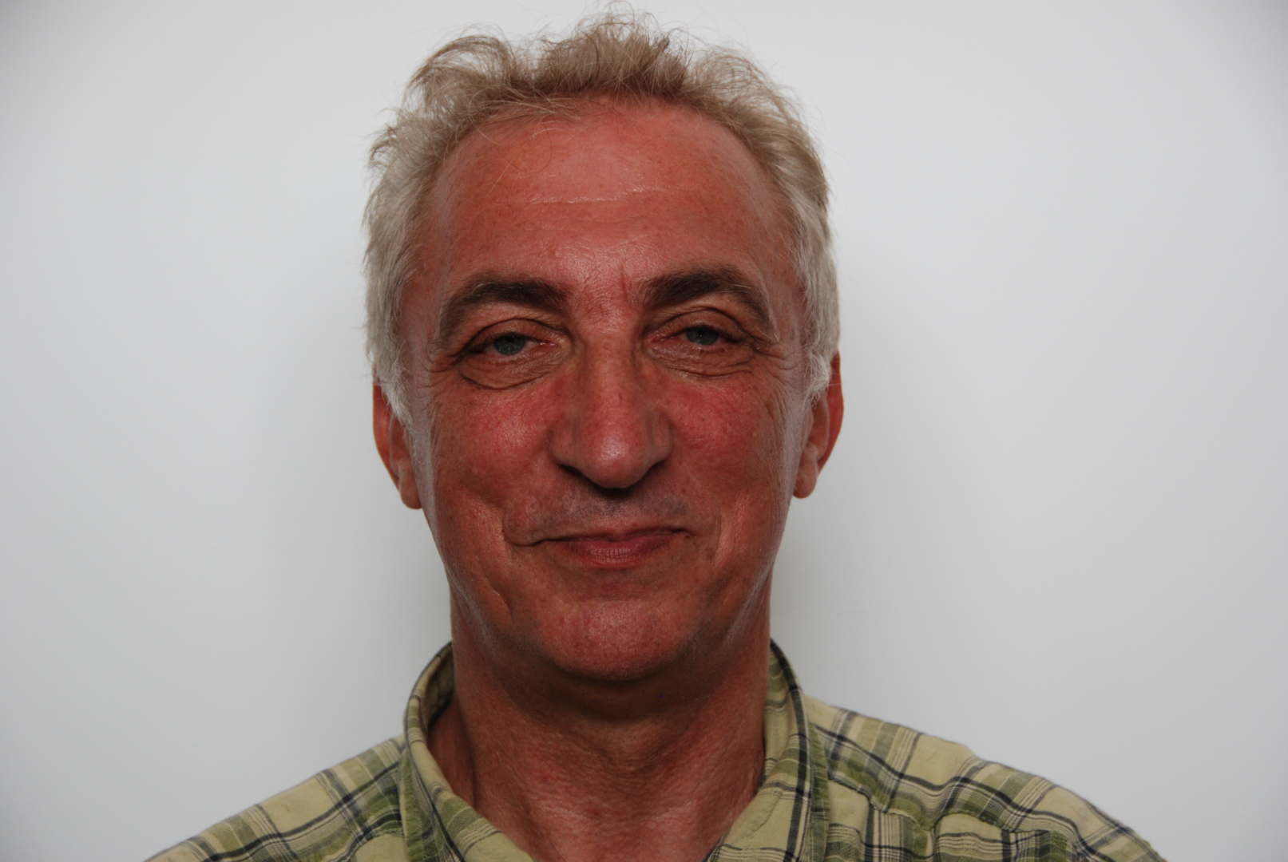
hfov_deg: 20.9
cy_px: 431
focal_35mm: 98
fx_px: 3493
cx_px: 644
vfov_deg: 14.1
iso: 400
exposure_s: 1/125
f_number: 5
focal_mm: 65
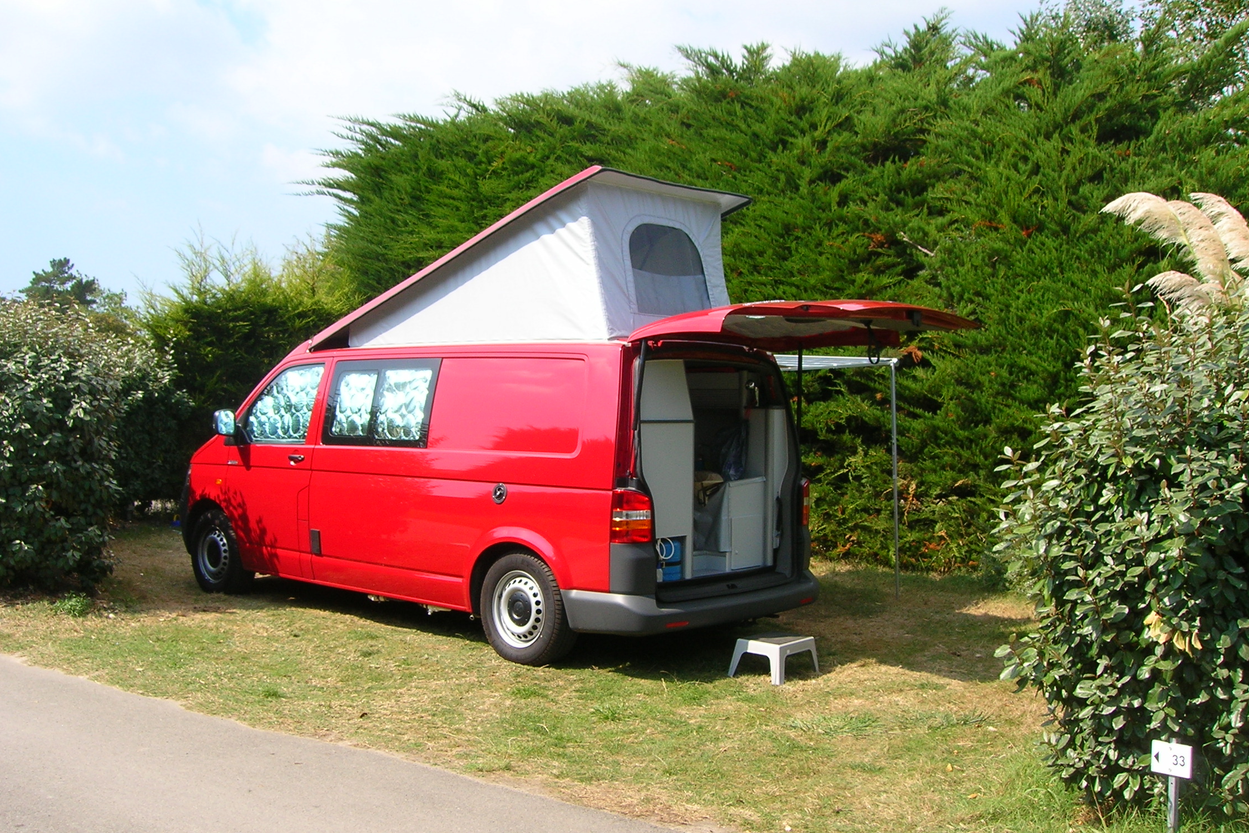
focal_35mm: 36
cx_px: 617
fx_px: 1249
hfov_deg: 53.1
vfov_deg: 36.9
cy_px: 437
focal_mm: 5.7
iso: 50
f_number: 4.9
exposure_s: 1/247
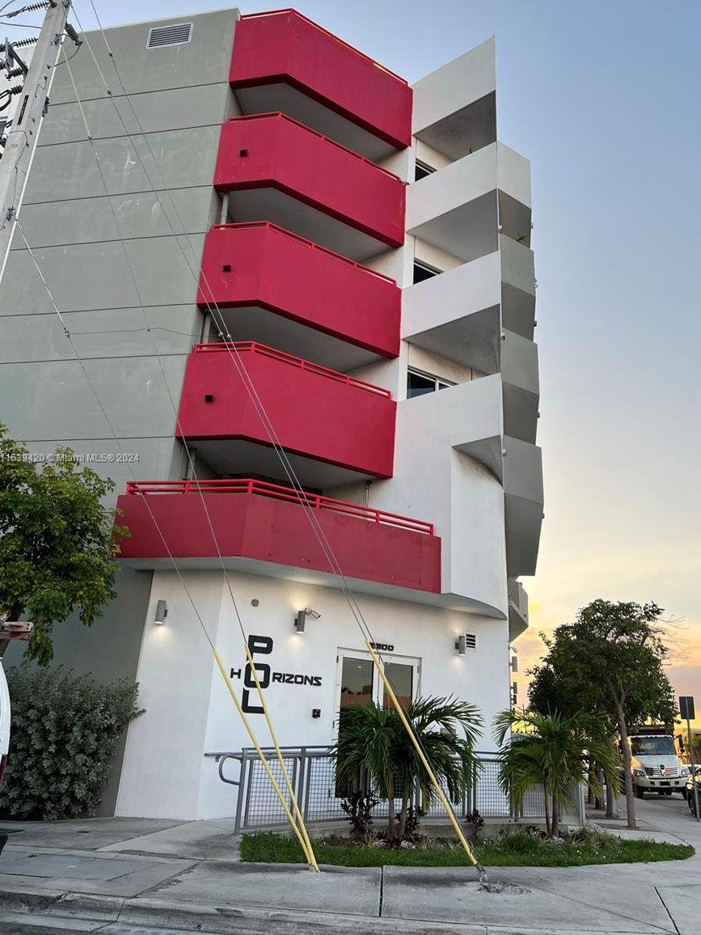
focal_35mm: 27
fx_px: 729
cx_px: 355
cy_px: 459
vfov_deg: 65.3
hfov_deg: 51.4
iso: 50
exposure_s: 1/518
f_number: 1.5
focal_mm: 5.7
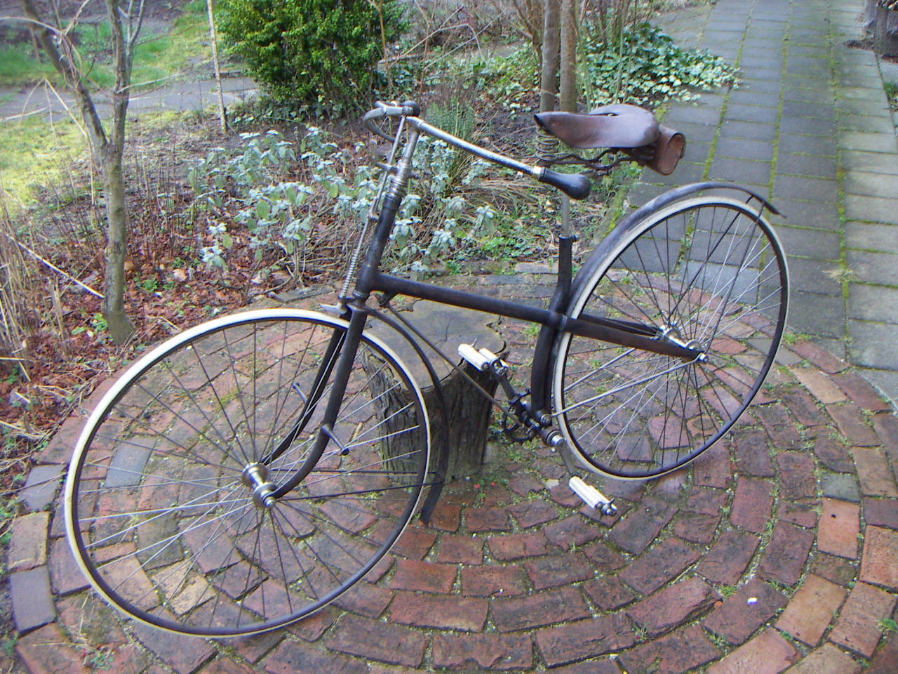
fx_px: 934
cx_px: 449
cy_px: 337
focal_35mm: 36
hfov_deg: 51.4
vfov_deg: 39.7
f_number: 2.8
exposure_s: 1/50
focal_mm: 4.7
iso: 100
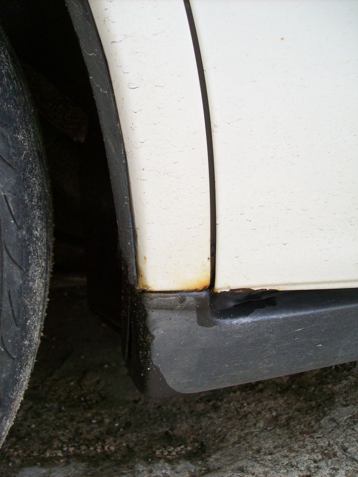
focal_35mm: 36
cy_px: 238
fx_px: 497
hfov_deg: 39.6
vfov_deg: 51.4
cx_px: 179
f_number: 2.7
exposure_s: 1/144
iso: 80
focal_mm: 6
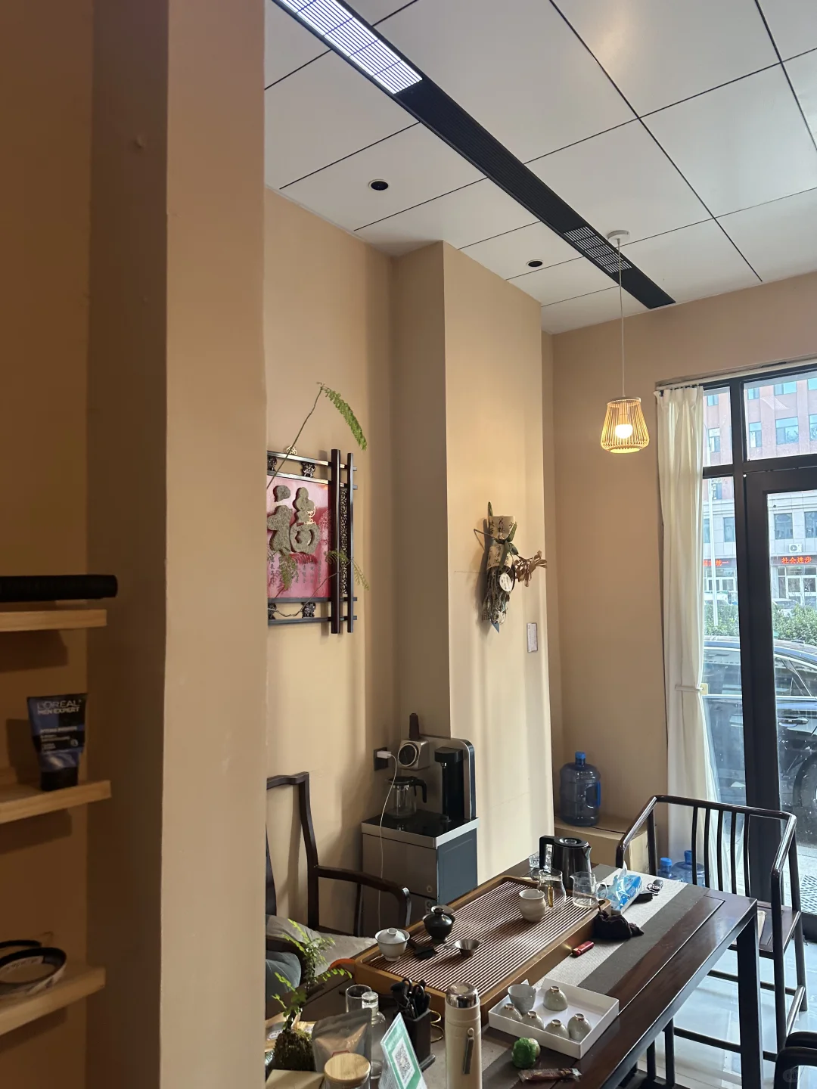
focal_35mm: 24
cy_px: 544
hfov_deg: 56.8
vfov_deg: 71.6
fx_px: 755
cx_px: 408
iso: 125
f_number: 1.78
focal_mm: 6.86
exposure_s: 1/50
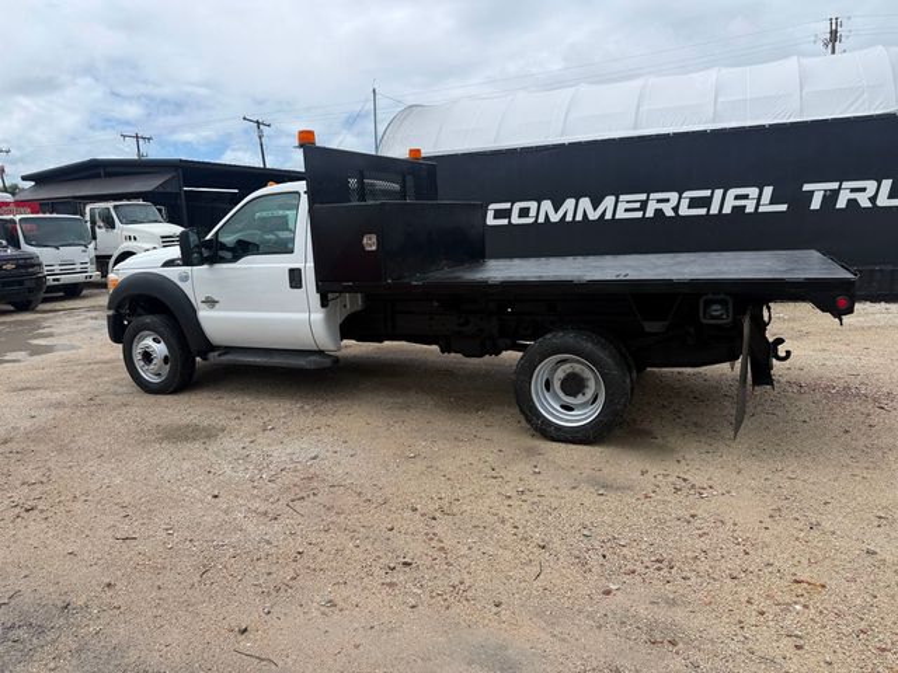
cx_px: 449
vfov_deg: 56.8
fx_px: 623
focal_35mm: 24
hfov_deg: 71.6
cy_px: 336
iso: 80
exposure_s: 1/5714
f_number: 1.78
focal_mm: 6.76
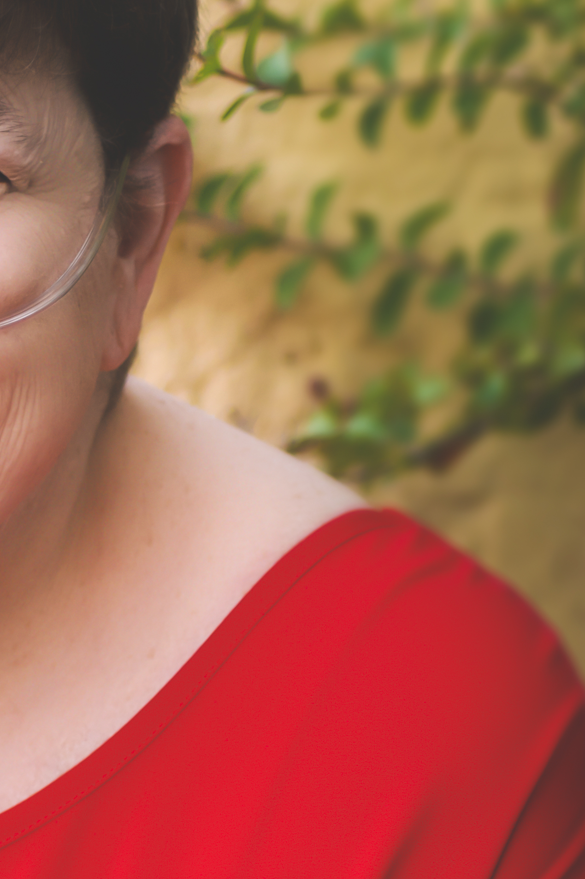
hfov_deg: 6.1
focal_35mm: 222
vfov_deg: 9.2
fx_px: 5418
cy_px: 874
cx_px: -166
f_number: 4
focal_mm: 70
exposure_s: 1/400
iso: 360
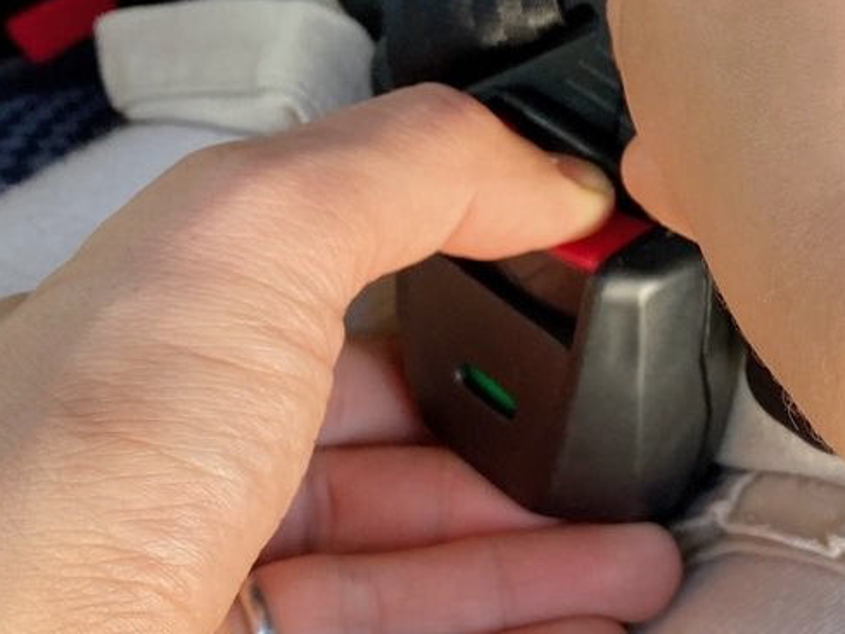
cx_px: 893
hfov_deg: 22.0
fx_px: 2075
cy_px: 219
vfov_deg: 17.3
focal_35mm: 85
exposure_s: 1/121
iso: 100
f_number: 1.8
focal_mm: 4.25
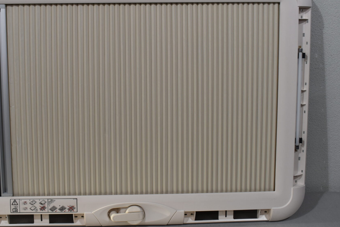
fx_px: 434
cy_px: 92
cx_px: 139
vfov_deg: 29.2
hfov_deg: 42.6
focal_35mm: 46
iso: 200
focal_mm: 20
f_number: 5.6
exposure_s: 1/125
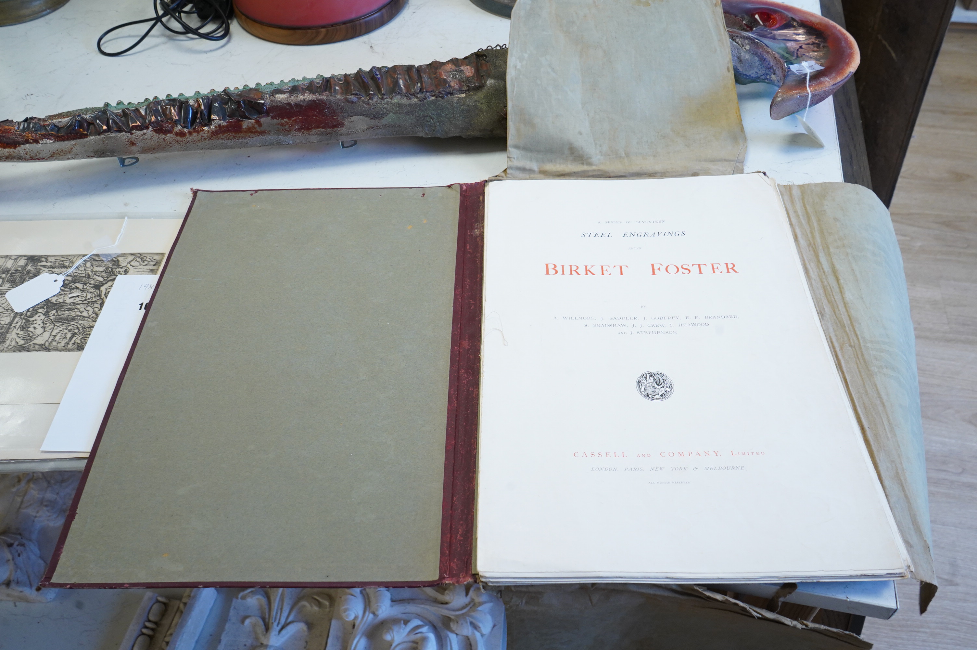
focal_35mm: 28
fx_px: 759
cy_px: 325
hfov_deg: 65.5
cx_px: 488
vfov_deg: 46.3
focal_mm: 28
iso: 2500
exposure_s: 1/100
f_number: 9
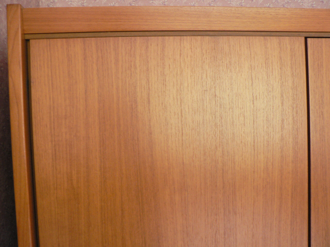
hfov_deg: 51.4
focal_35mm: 36
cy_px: 124
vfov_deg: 39.7
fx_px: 343
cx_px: 165
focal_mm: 6
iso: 200
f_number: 2.8
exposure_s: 1/15
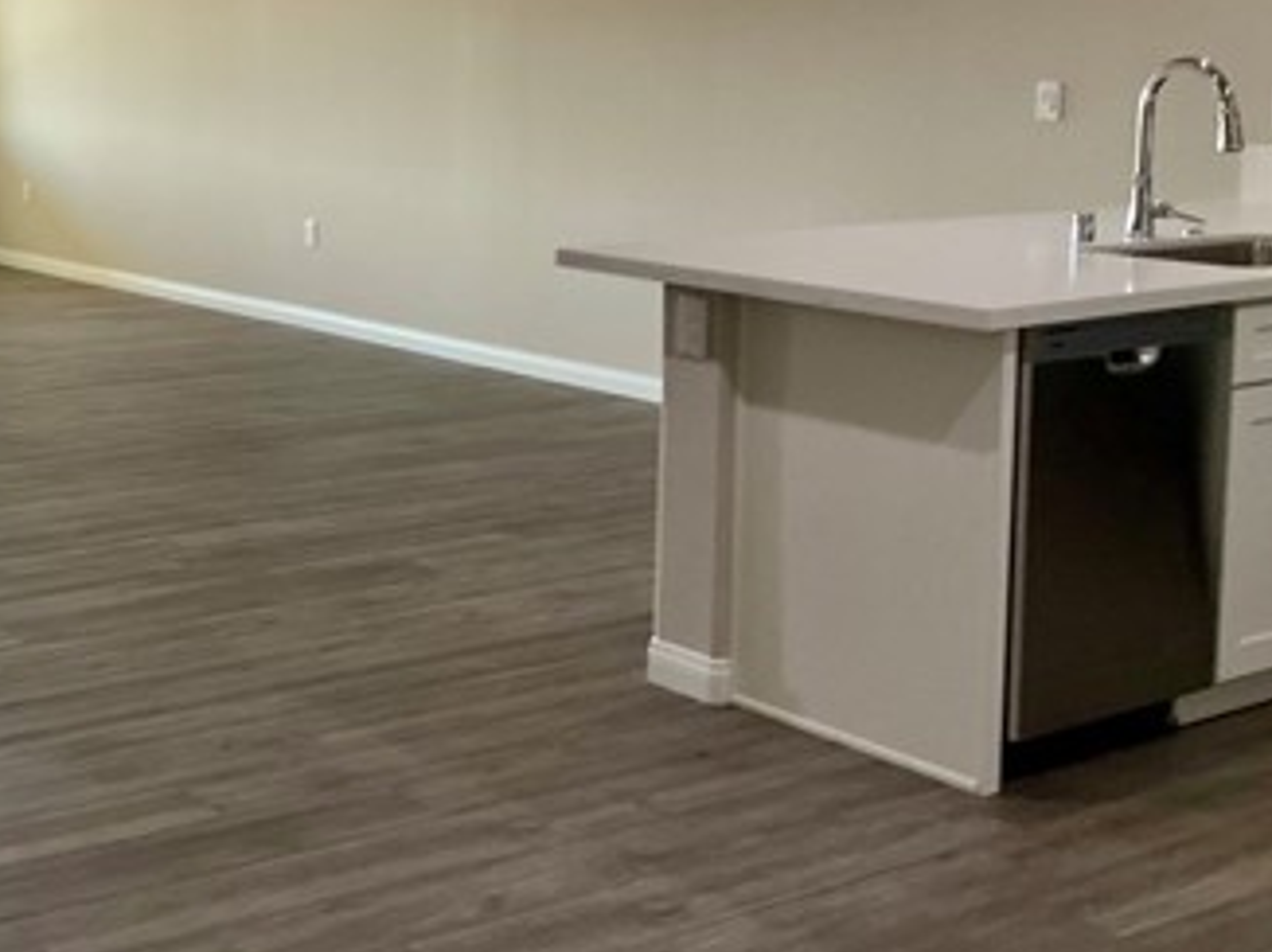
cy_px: 230
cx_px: 86
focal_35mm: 57
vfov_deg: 25.3
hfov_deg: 31.9
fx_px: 2093
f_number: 1.8
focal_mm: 3
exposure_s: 1/60
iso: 40
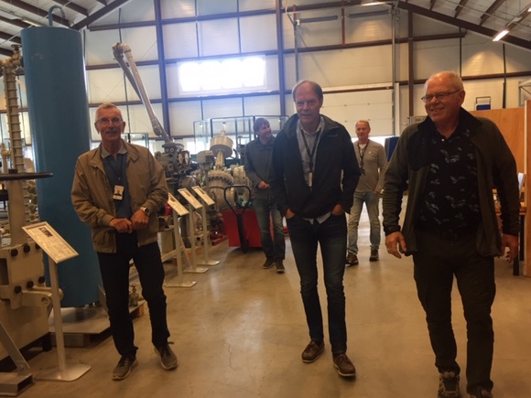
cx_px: 272
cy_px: 209
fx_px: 491
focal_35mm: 32
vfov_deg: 44.1
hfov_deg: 56.8
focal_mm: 4.15
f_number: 2.2
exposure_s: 1/33
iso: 64
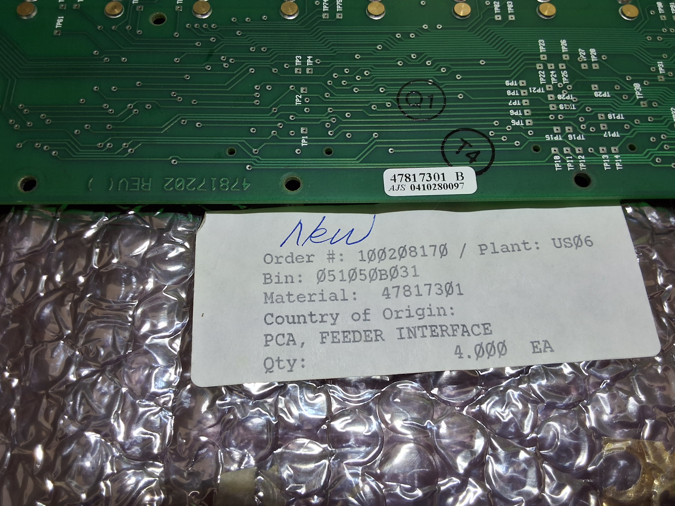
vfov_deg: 49.7
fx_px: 546
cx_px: 338
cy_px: 253
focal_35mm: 28
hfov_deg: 63.4
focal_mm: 2.91
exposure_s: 1/40
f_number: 1.9
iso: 64
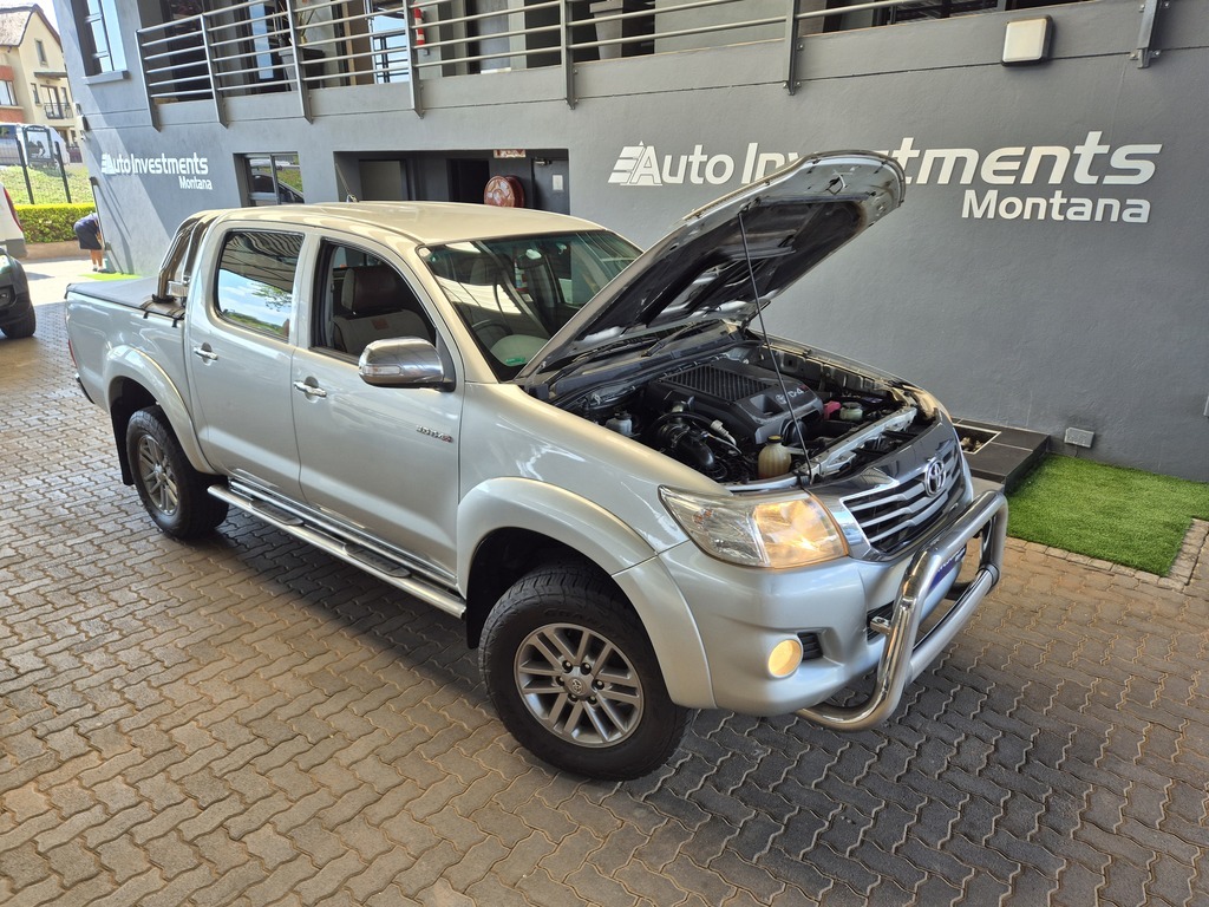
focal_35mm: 23
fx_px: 803
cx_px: 604
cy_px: 454
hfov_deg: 73.9
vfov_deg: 58.9
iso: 40
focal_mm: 5.4
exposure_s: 1/180
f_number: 1.8
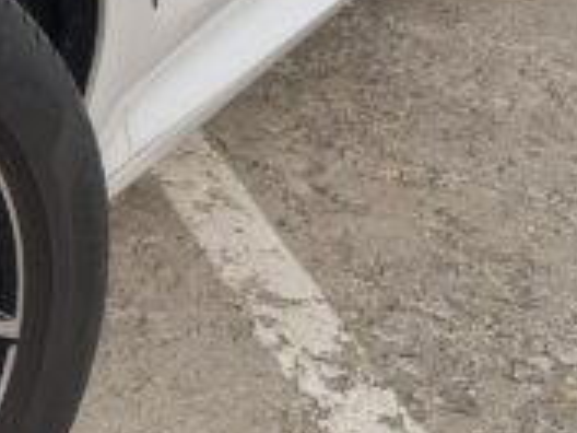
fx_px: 2234
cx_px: -610
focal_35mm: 134
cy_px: -102
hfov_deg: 12.7
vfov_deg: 10.8
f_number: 1.6
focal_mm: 6.57
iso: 50
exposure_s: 1/2219
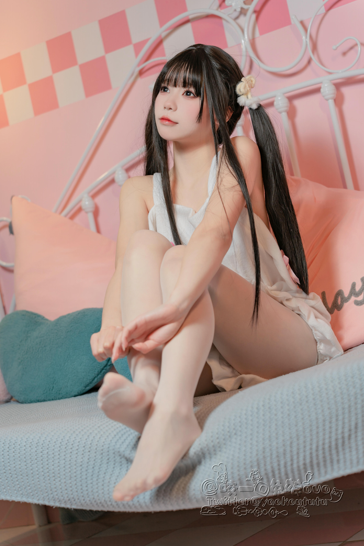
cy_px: 273
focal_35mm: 75
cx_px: 182
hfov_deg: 18.2
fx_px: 1137
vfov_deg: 27.0
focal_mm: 75
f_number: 5
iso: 160
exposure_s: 59
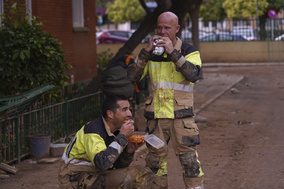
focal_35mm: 105
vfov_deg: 13.0
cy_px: 94
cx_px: 142
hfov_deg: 19.5
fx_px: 828
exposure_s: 1/1000
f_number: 4
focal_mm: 105
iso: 400
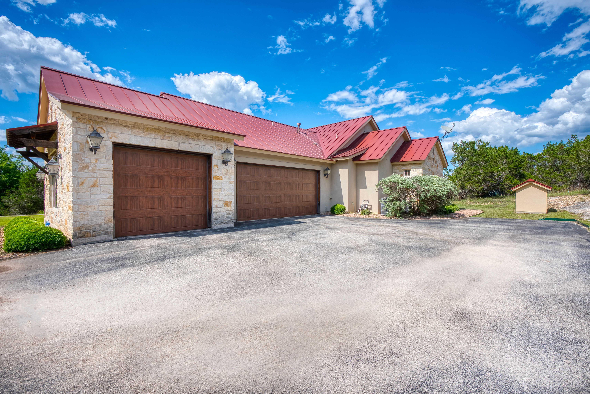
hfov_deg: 96.7
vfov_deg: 73.8
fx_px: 262
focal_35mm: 16
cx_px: 295
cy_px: 197
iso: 100
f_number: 11
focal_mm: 16
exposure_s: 1/25
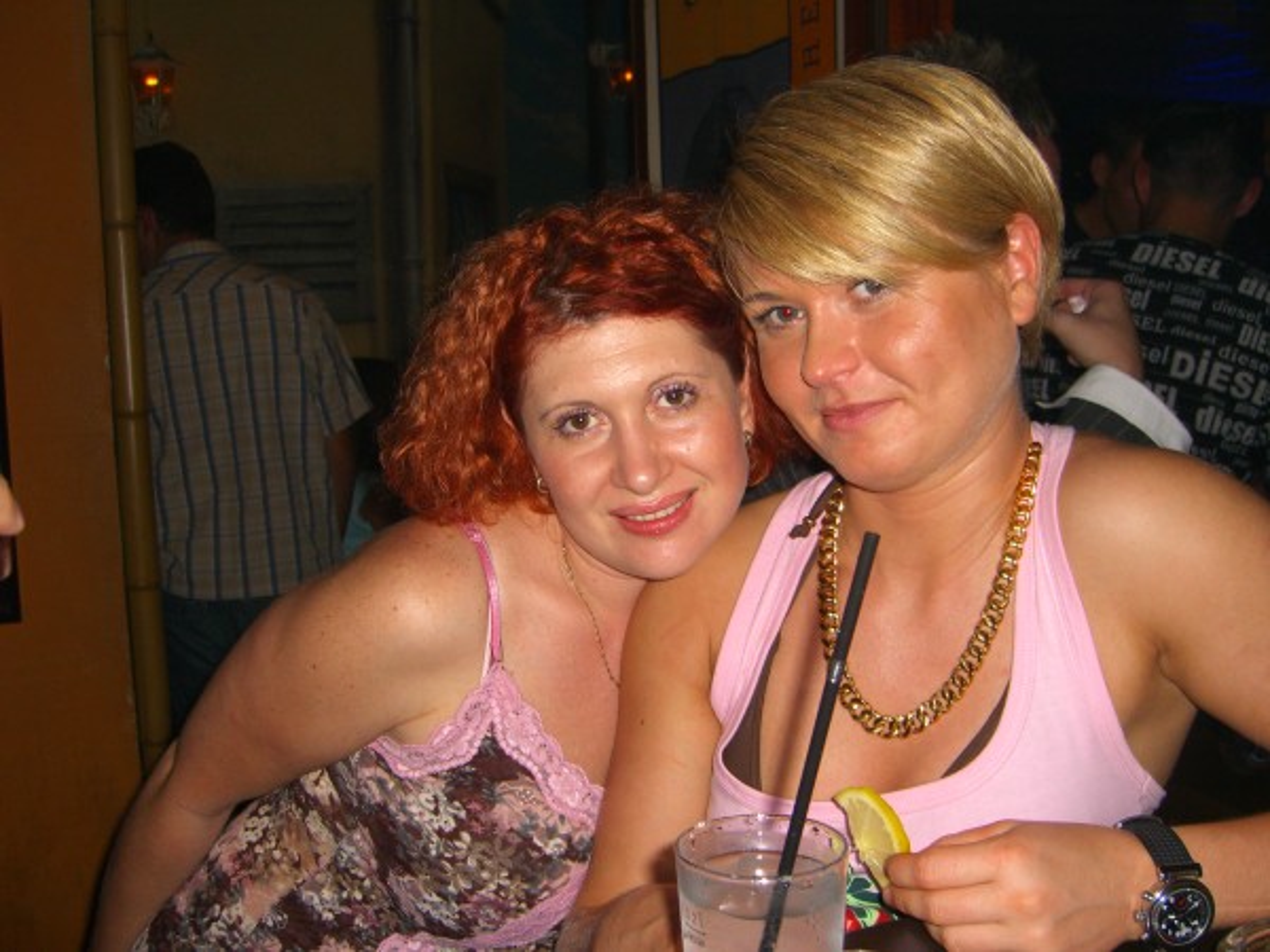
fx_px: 1394
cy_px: 476
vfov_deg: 37.7
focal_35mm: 38
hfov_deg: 49.0
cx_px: 635
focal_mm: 7.9
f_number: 2.8
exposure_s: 1/60
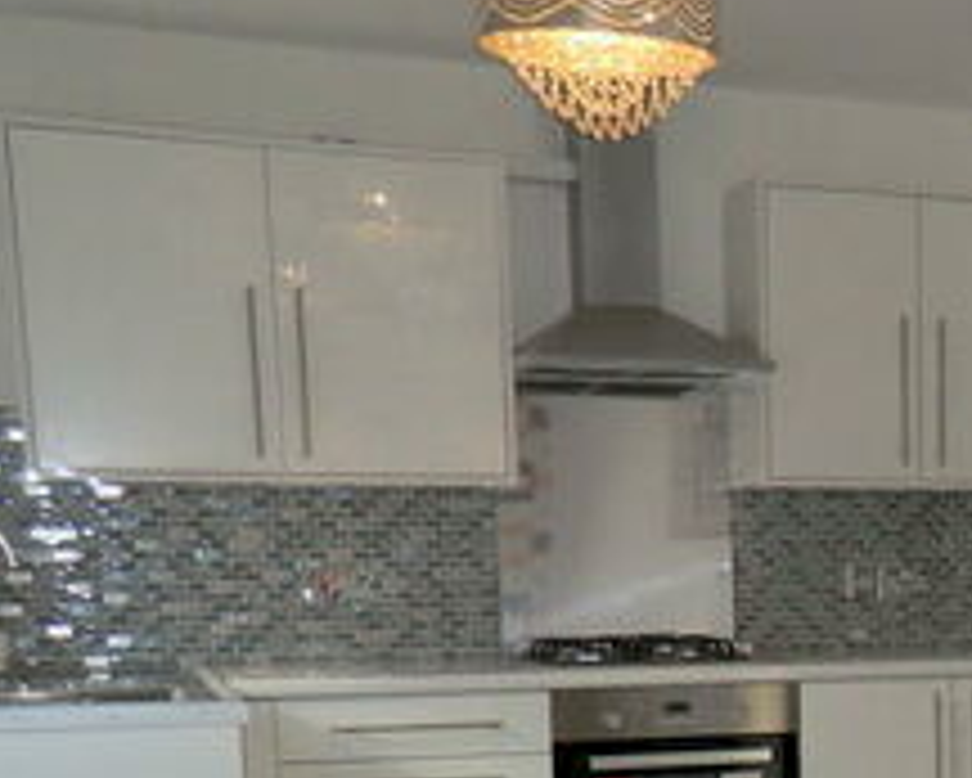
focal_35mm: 76
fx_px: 2187
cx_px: 1210
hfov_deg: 22.7
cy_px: 857
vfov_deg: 19.3
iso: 125
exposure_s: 1/60
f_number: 3.2
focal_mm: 4.3
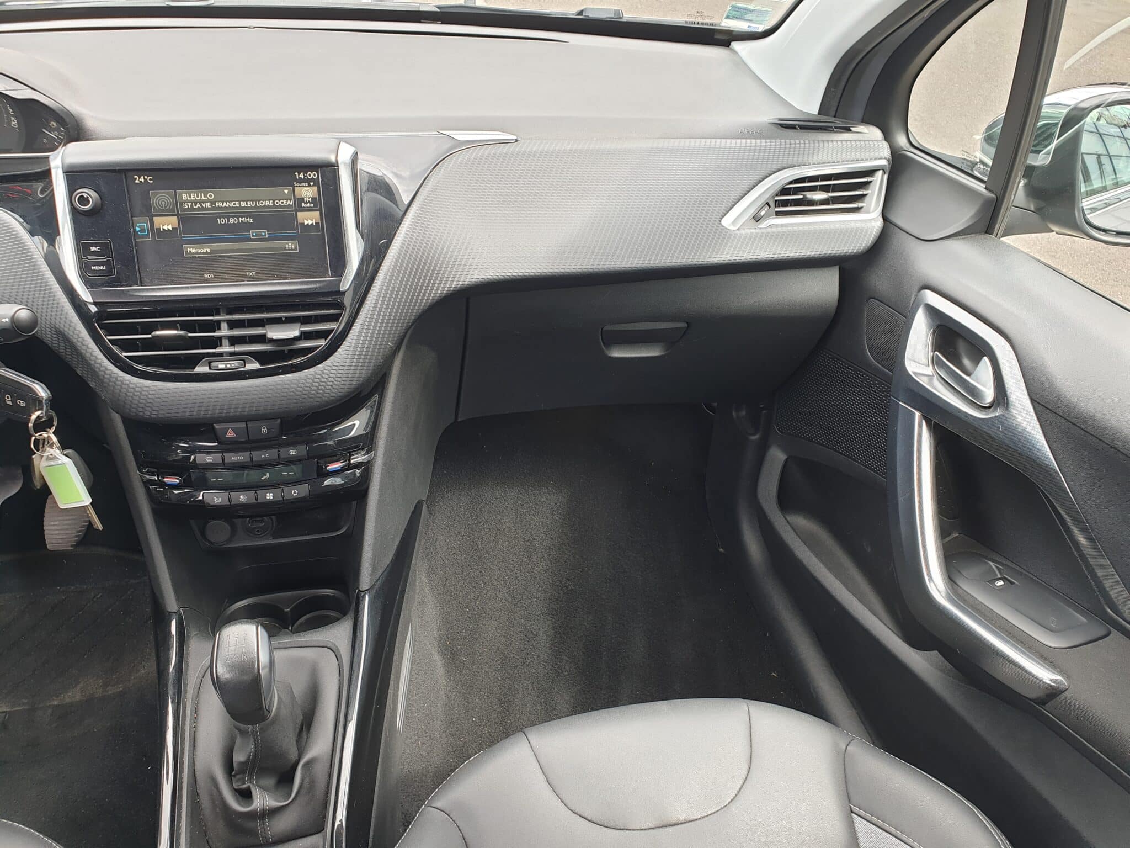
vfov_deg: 53.1
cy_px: 424
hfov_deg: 67.3
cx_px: 565
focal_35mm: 26
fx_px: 849
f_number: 2.4
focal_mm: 4.3
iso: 50
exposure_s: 1/55
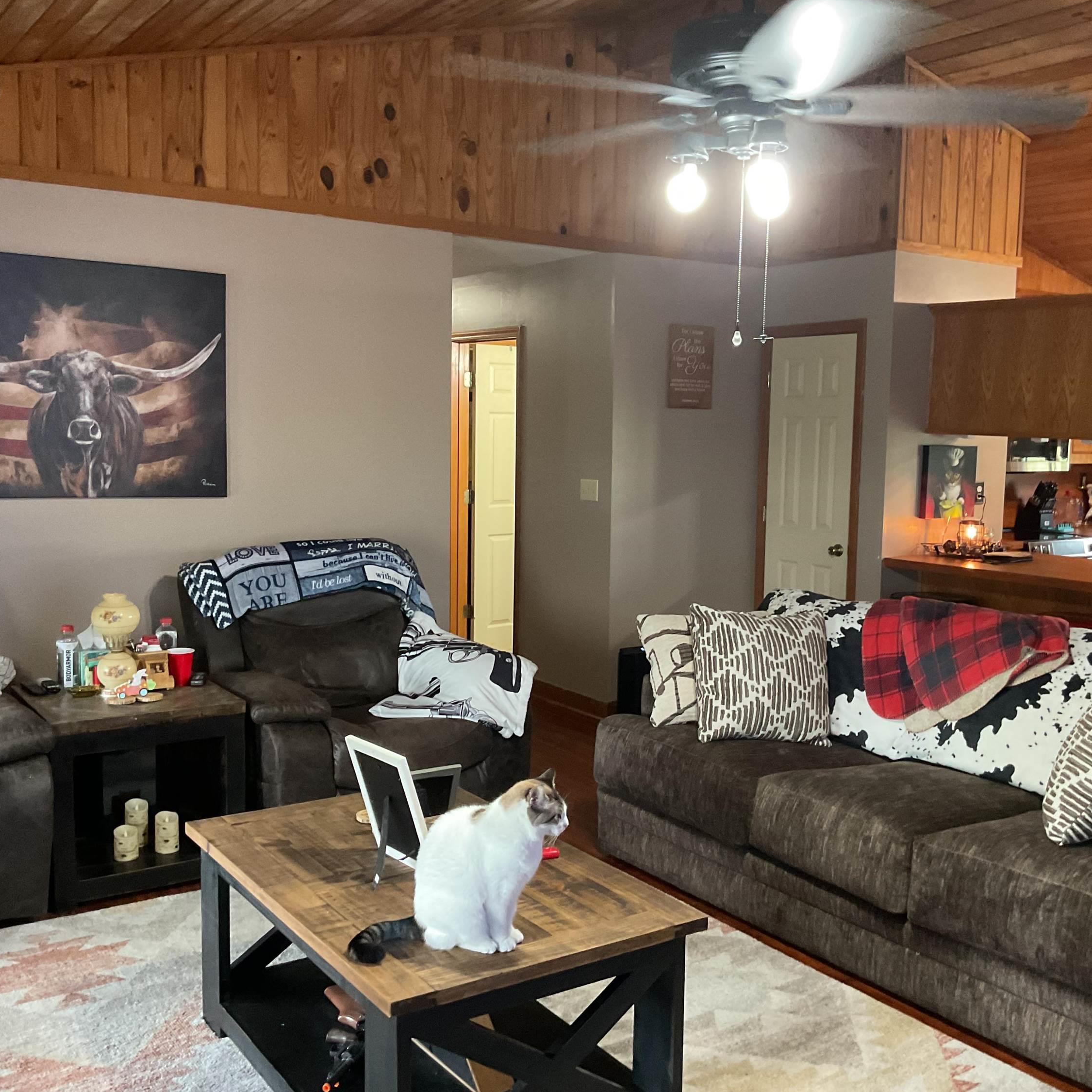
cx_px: 587
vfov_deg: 47.2
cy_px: 556
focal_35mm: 35
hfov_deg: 47.2
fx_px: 1249
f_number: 1.8
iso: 250
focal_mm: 3
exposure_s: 1/40
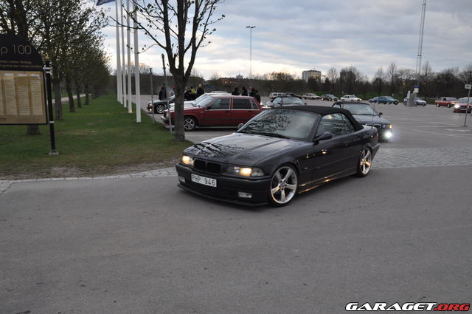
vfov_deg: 43.5
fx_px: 393
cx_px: 236
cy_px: 157
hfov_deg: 62.0
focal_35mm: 30
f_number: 5
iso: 400
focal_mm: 20
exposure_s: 1/100
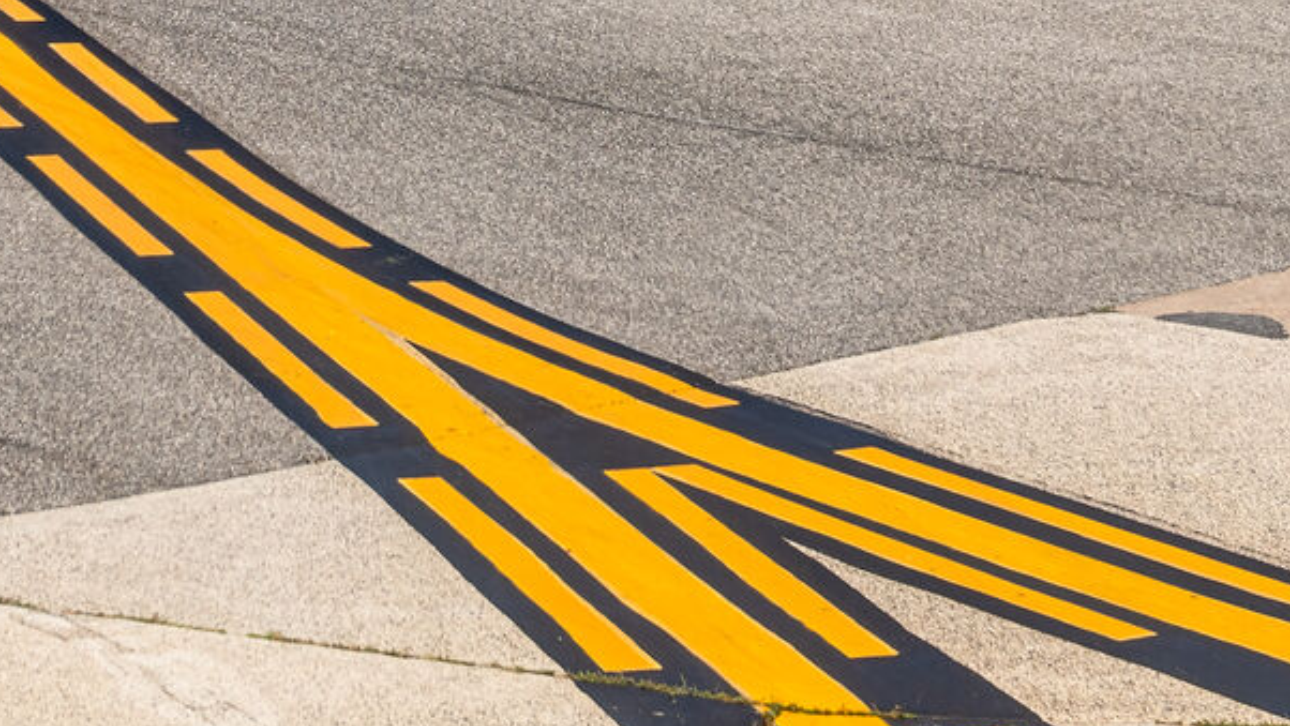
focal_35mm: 147
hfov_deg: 14.5
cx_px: 296
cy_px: -585
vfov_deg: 8.0
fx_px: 5030
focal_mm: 44
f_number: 5.6
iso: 64
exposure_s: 1/800
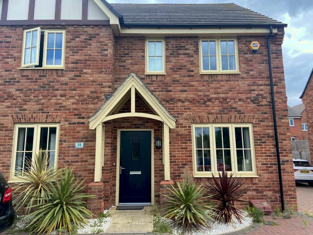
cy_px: 118
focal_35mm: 26
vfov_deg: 53.1
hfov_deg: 67.3
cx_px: 156
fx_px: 235
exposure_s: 1/728
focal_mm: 4.25
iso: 32
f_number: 1.8
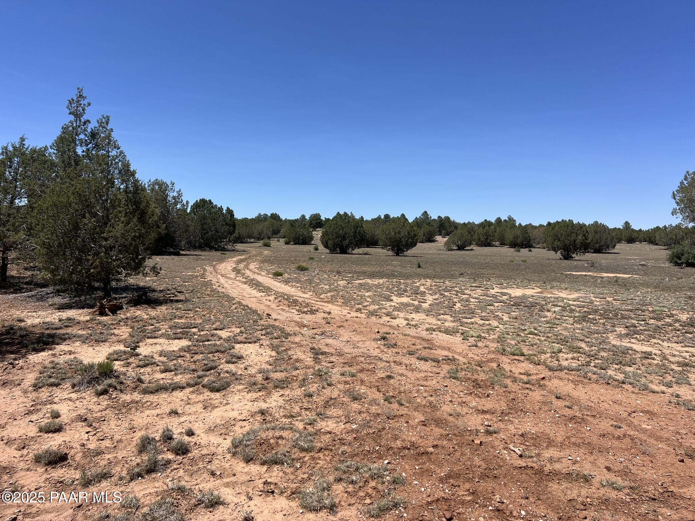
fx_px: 522
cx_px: 348
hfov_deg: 67.3
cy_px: 260
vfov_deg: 53.1
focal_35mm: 26
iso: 50
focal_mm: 5.7
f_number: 1.5
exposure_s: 1/5587
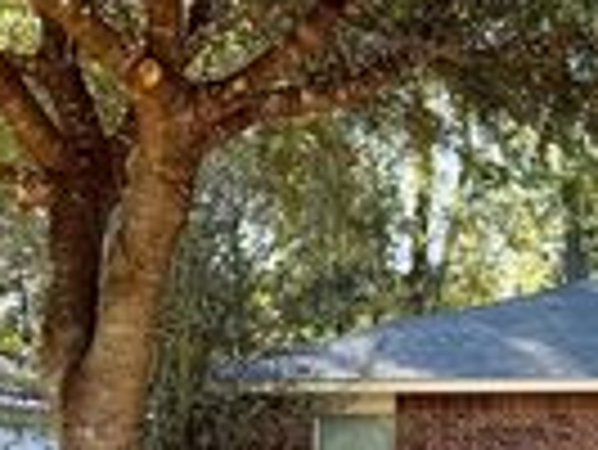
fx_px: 1556
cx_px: 940
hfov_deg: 18.7
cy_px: 358
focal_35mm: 90
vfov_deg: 16.3
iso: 100
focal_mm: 6.76
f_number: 1.78
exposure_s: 1/1314
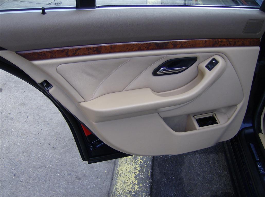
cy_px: 98
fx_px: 275
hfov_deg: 51.4
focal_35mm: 36
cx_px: 132
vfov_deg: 39.5
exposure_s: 1/222
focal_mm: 6
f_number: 2.8
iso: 100
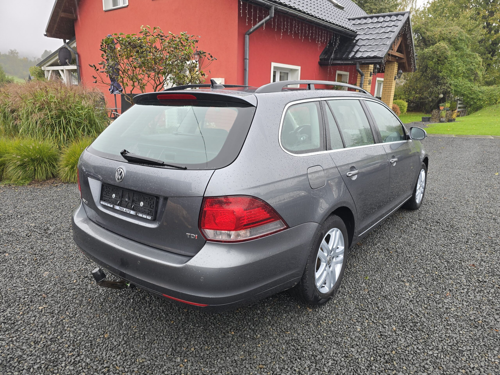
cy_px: 188
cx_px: 250
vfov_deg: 58.9
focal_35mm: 23
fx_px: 332
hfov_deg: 73.9
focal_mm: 6.3
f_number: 1.7
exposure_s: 1/180
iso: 40
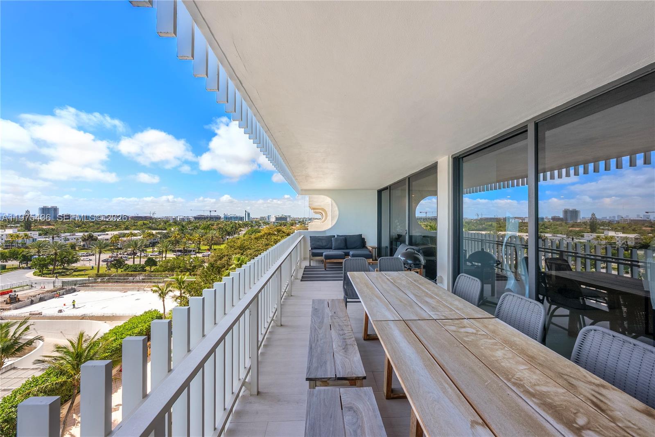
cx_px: 328
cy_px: 218
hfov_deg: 112.6
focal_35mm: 12
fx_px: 218
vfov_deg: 90.1
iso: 100
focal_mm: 12
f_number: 8
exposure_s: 1/100
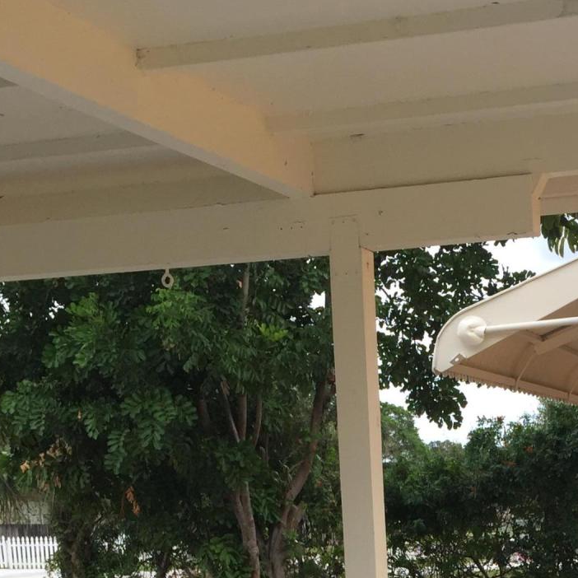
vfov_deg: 21.1
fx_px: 1379
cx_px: 478
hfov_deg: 23.3
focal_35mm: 73
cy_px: 783
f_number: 2.2
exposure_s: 1/638
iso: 32
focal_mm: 4.15
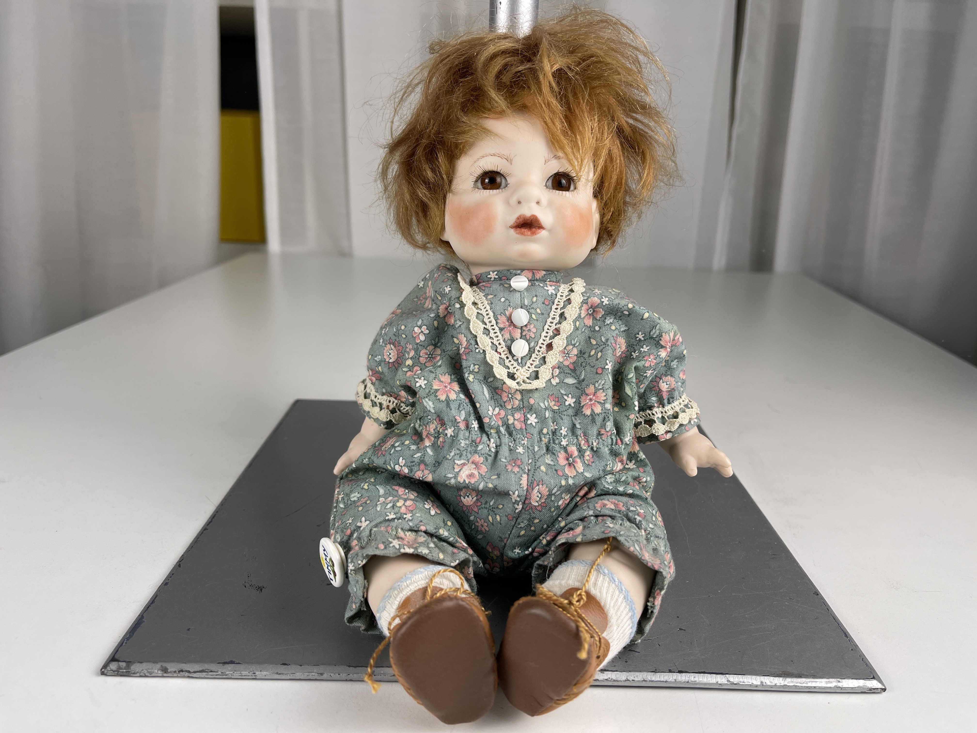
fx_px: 706
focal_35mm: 25
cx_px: 488
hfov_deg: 69.4
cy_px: 366
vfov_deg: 54.9
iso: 32
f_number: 1.6
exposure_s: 1/152
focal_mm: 5.1
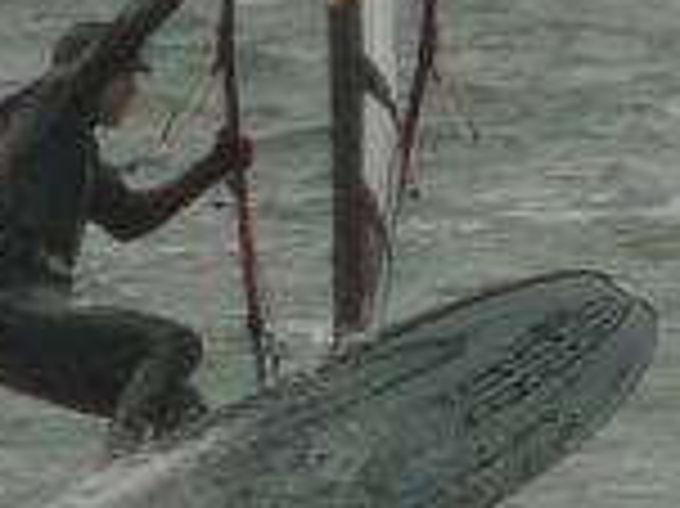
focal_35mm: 2924
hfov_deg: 0.7
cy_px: 328
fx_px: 57394
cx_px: 689
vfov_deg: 0.5
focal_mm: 72
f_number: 2.8
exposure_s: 1/400
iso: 50
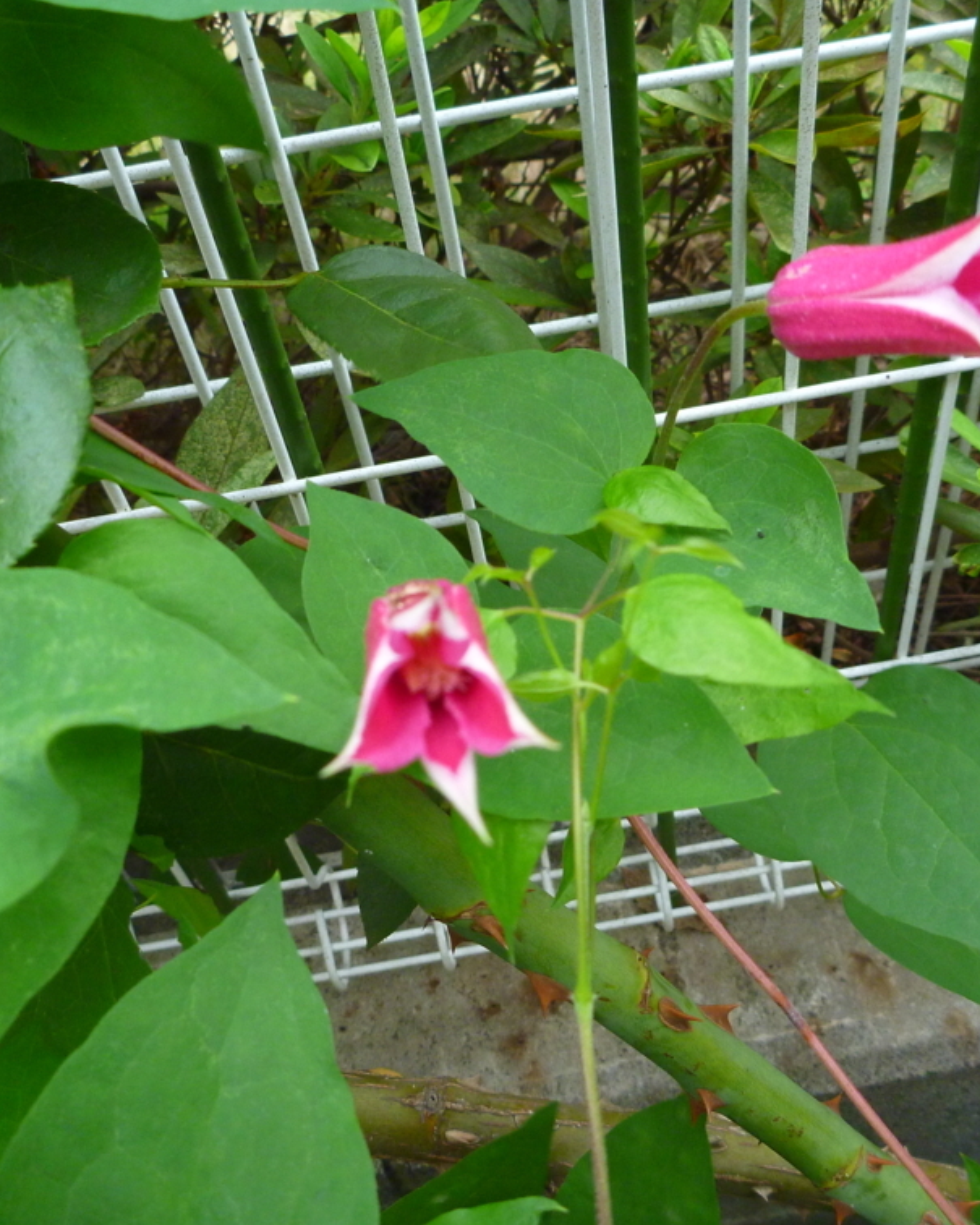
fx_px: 1341
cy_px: 612
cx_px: 525
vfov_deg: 49.1
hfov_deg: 40.1
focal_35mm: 37
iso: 200
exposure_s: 1/80
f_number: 3.3
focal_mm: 4.9
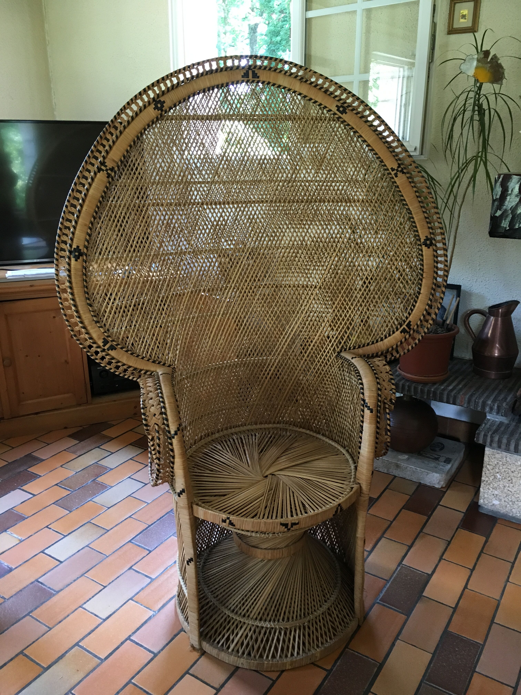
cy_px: 348
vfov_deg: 61.7
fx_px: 582
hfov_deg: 48.2
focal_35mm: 29
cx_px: 260
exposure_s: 1/33
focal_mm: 4.15
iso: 160
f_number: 2.2
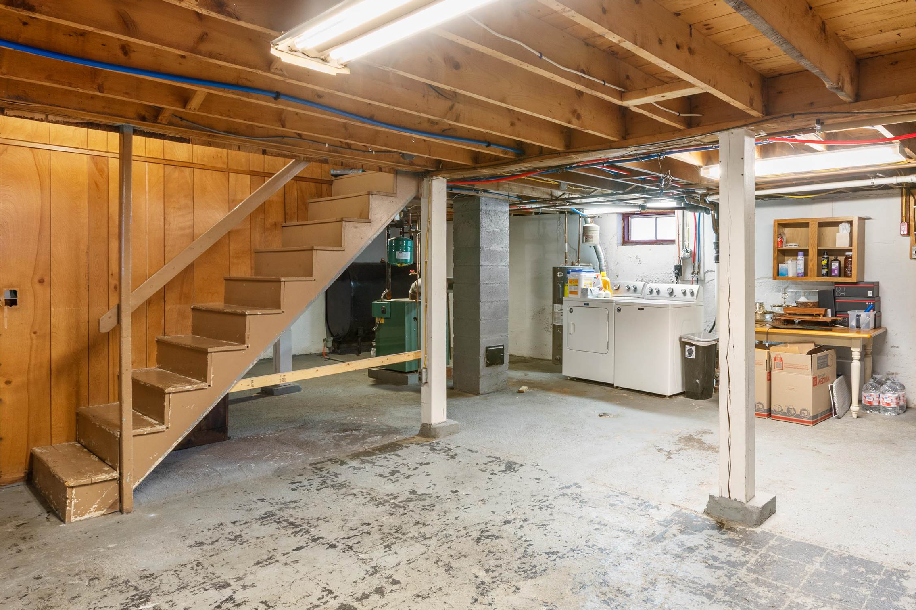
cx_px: 563
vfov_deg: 54.9
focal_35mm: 23
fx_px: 585
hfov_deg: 75.0
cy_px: 275
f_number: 8
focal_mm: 11.5
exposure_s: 2
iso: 64
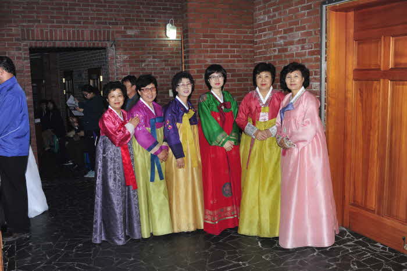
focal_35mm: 35
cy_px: 136
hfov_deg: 54.5
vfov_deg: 37.8
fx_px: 395
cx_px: 204
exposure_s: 1/60
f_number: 5.6
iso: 200
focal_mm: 35
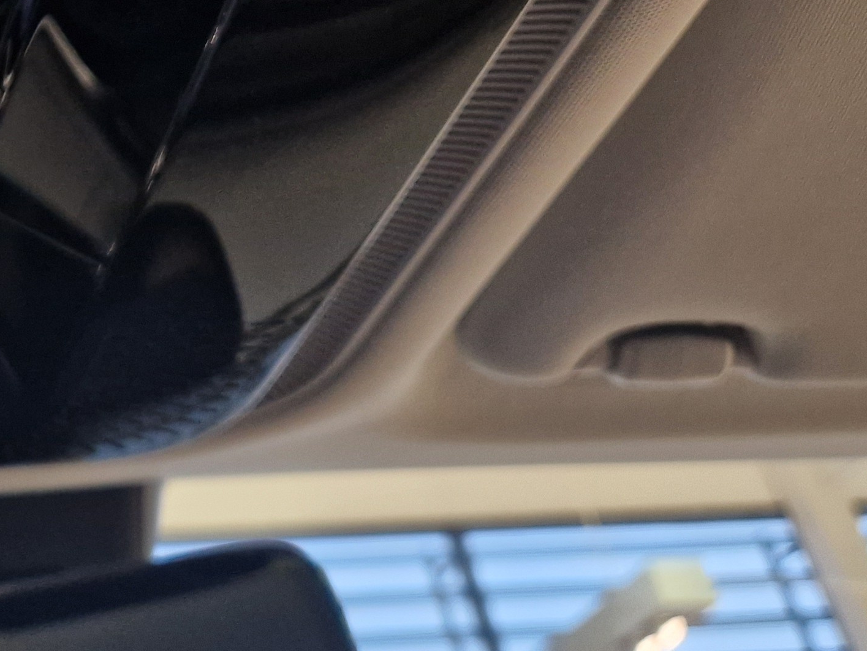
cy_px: 1
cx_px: -189
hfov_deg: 26.3
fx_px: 1628
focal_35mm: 65
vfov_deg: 21.8
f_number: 1.8
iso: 400
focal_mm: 5.4
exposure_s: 1/100
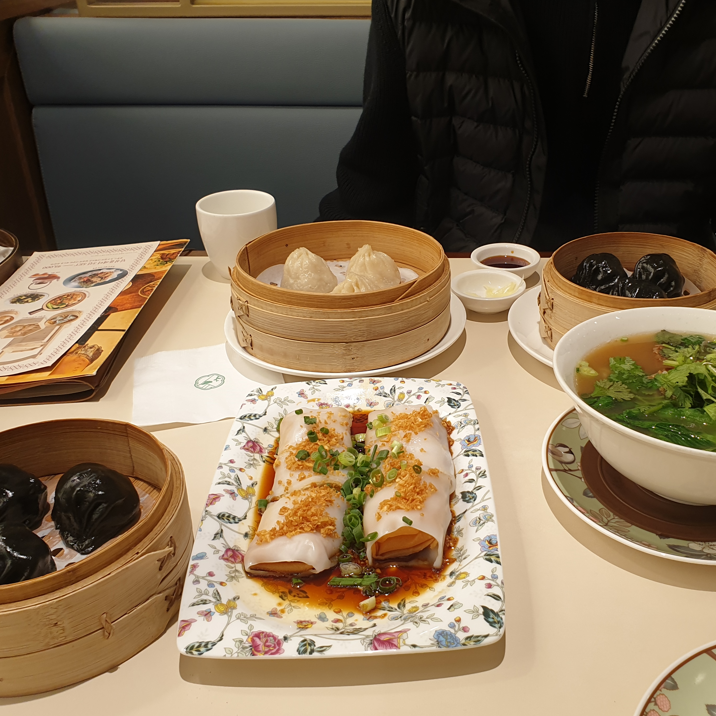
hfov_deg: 48.1
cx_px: 440
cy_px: 349
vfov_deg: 48.4
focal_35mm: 34
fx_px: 796
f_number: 2.4
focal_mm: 4.3
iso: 80
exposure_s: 1/60
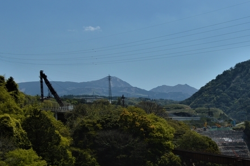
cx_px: 204
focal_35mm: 60
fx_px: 416
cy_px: 141
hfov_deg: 32.4
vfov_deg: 22.2
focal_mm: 22
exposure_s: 1/1250
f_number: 6.3
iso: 100
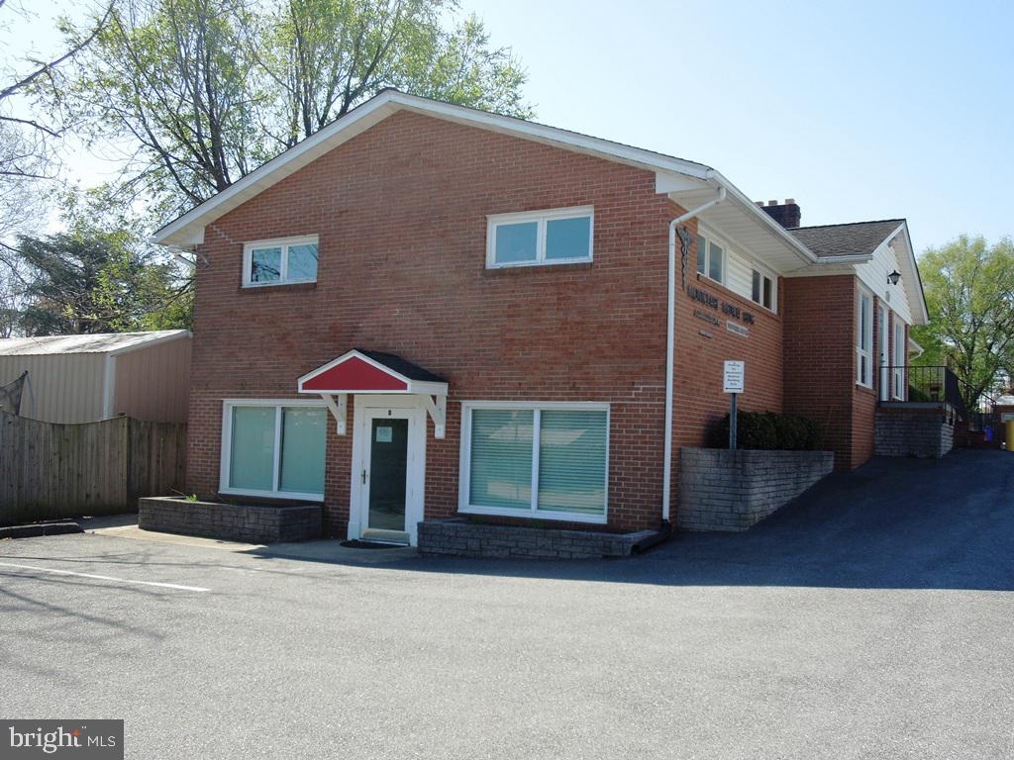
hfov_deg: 58.4
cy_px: 380
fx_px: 908
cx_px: 507
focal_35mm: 31
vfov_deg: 45.4
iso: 100
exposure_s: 1/500
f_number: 3.6
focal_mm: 5.6
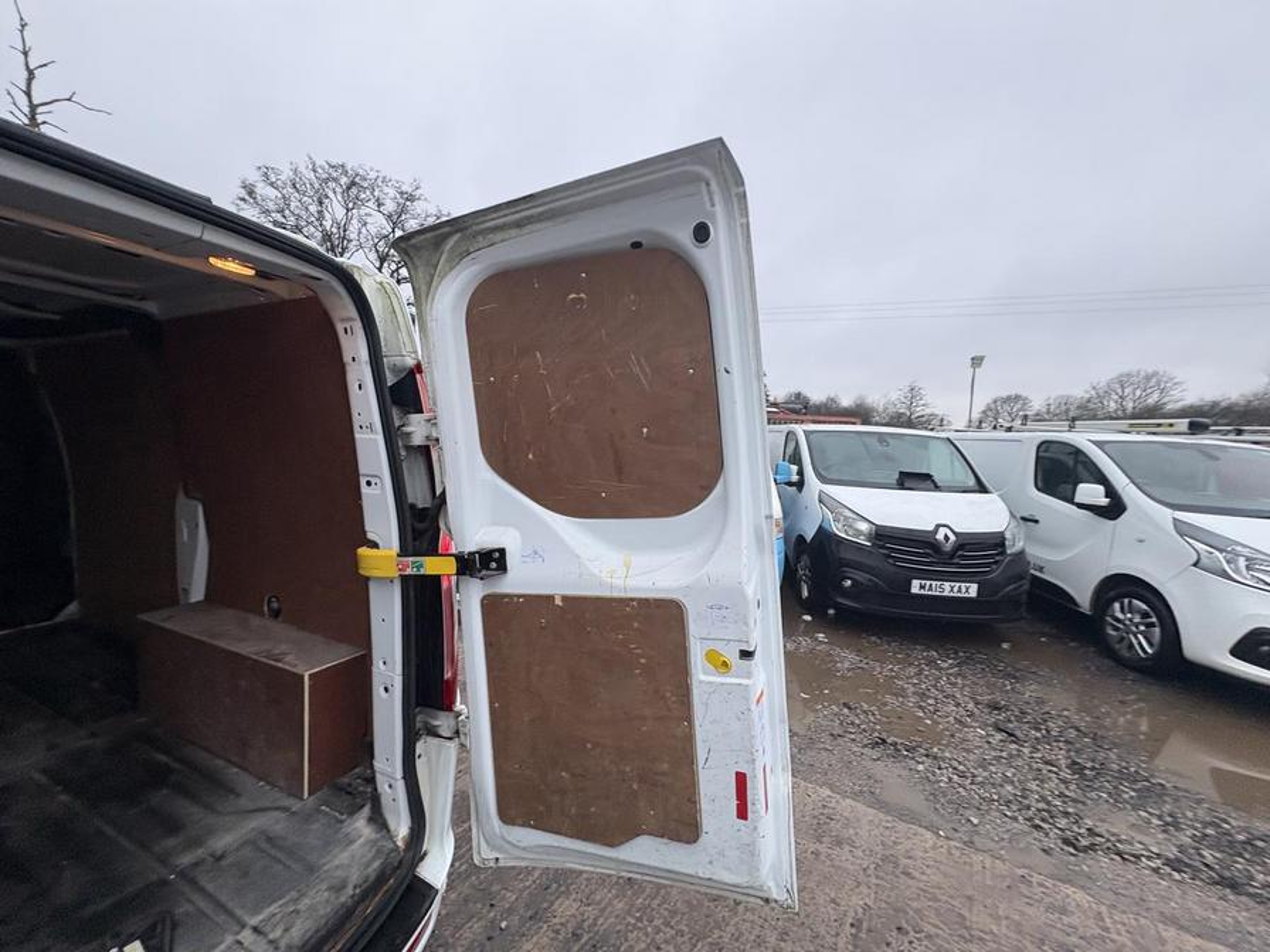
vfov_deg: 85.7
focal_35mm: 14
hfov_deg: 102.1
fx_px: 514
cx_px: 635
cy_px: 476
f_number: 2.2
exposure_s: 1/99
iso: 100
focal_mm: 2.22
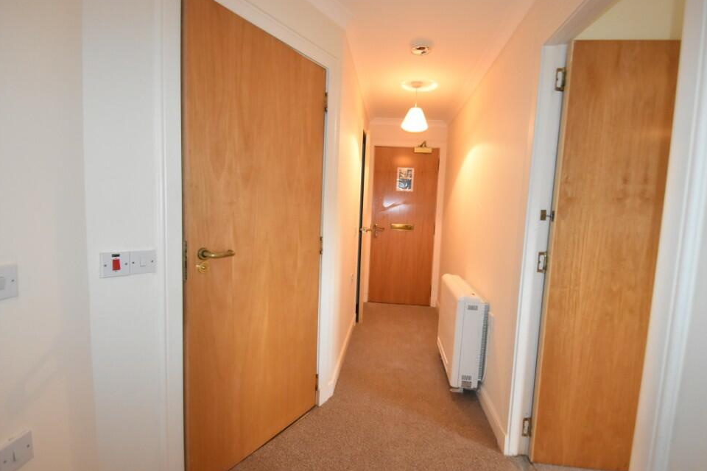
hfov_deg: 96.7
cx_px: 370
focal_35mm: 16
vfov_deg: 73.7
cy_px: 230
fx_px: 314
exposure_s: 1/60
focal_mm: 10
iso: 2200
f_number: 5
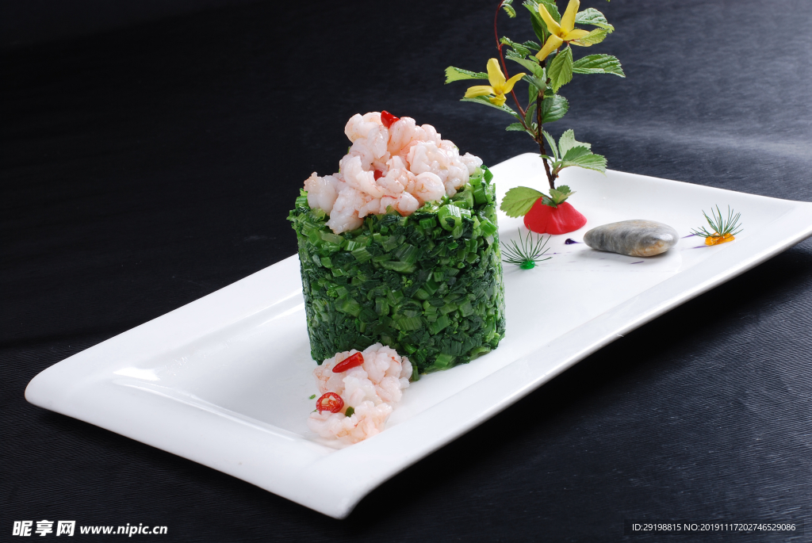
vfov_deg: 18.2
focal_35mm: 75
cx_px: 406
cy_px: 272
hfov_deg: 27.0
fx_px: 1693
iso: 100
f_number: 14
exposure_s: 1/125
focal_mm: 50
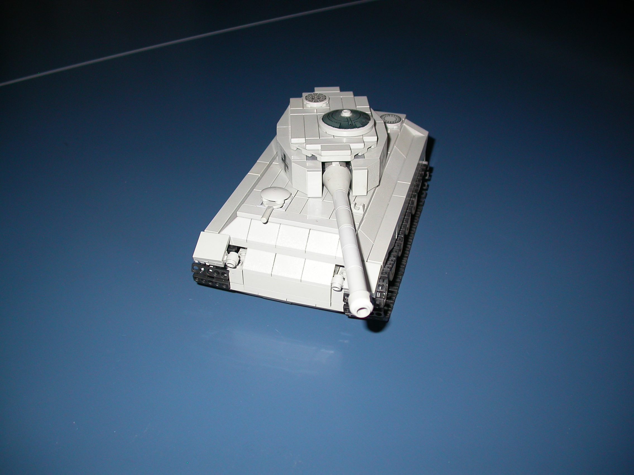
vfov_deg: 37.7
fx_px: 696
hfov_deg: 49.0
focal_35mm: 38
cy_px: 238
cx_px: 317
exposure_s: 1/60
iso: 100
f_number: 2.6
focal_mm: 7.85
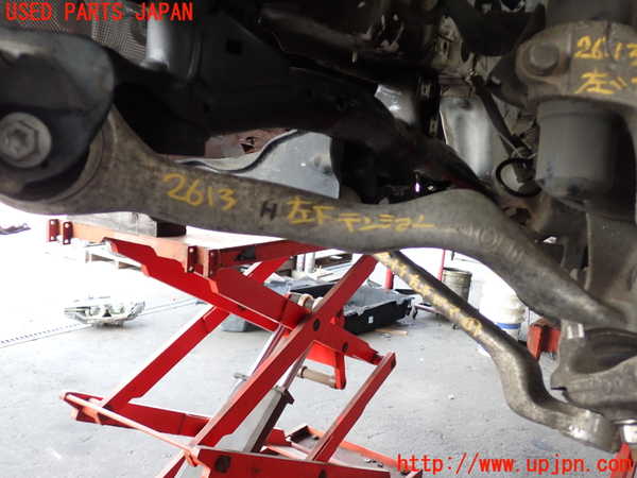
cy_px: 239
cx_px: 318
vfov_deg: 39.7
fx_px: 662
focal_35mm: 36
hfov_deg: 51.4
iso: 200
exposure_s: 1/80
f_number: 2.5
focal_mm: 6.37
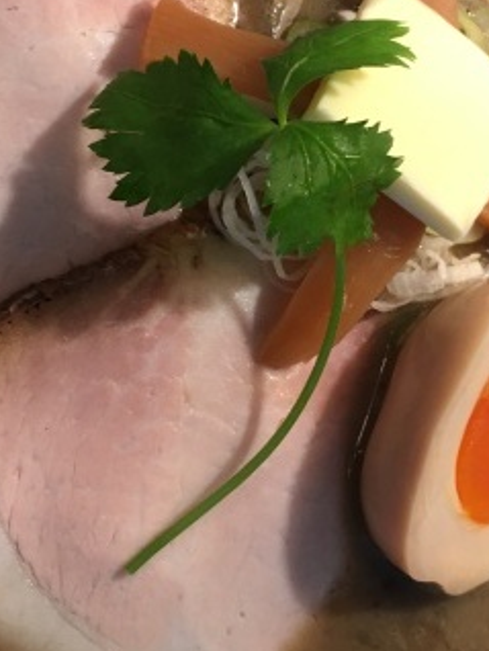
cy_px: 246
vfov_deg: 31.0
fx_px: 1166
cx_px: 235
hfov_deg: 23.7
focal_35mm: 62
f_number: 2.2
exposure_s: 1/30
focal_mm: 4.15
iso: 40
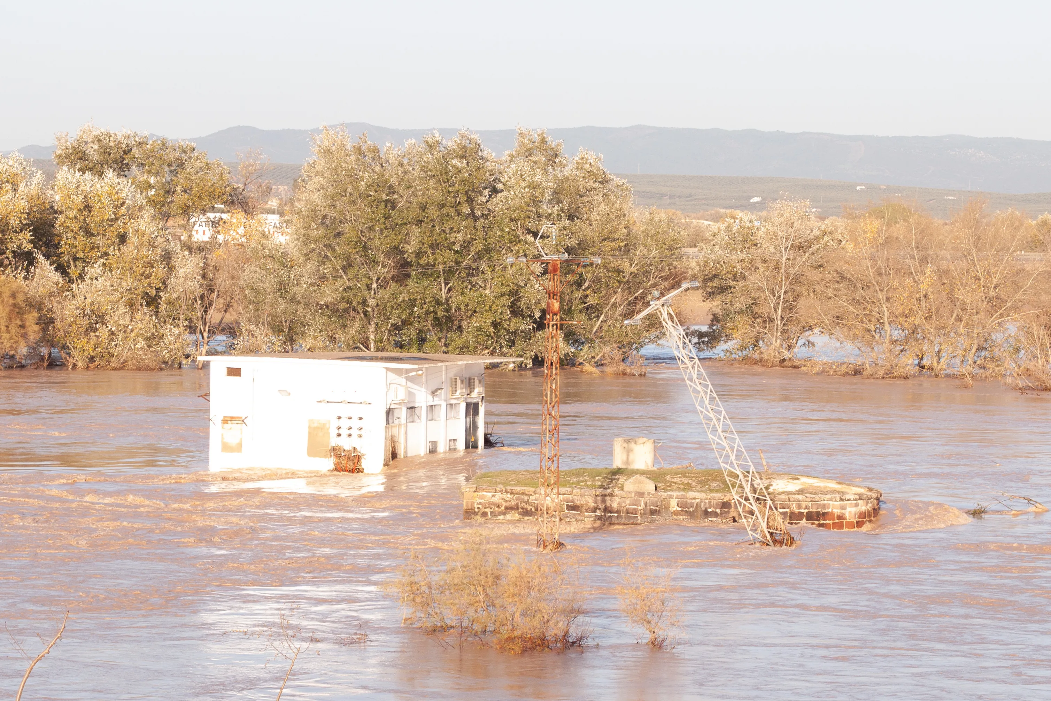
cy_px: 449
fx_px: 4058
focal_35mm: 139
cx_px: 435
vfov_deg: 9.9
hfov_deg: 14.8
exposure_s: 1/250
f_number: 5.6
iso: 125
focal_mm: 50
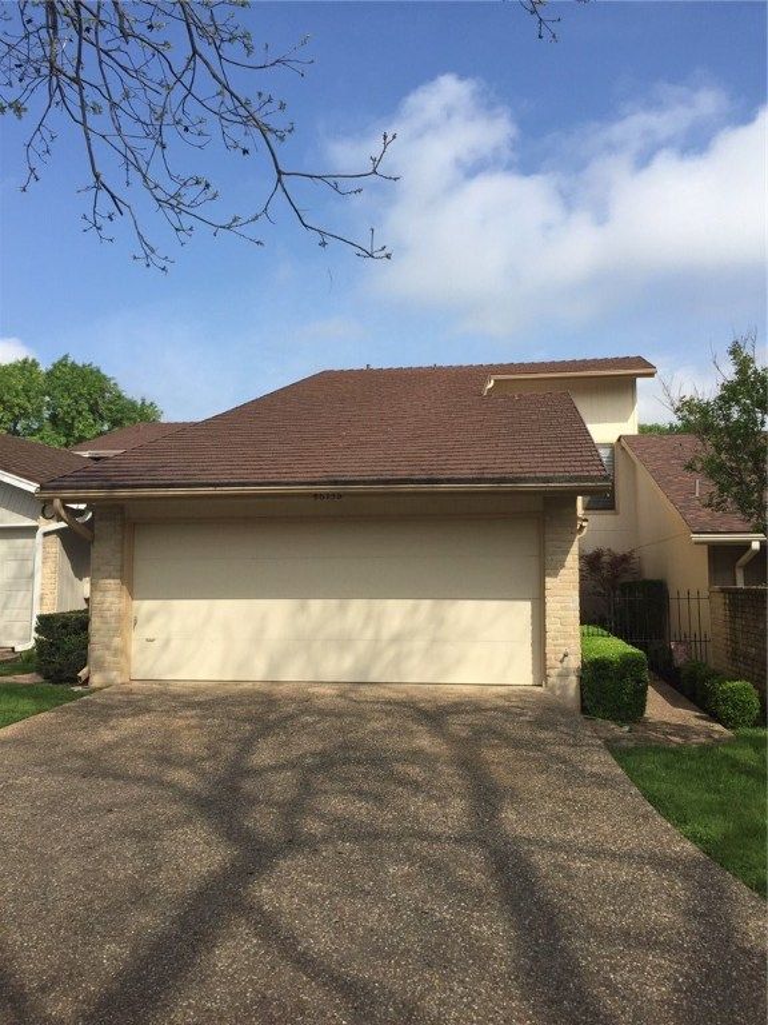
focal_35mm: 29
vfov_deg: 61.7
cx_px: 384
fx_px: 858
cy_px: 512
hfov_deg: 48.2
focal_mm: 4.15
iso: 32
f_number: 2.2
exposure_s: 1/2326
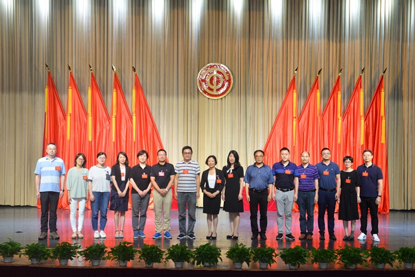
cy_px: 138
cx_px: 208
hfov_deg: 36.2
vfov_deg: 24.6
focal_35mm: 55
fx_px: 634
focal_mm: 55
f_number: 8
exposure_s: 1/100
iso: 2500
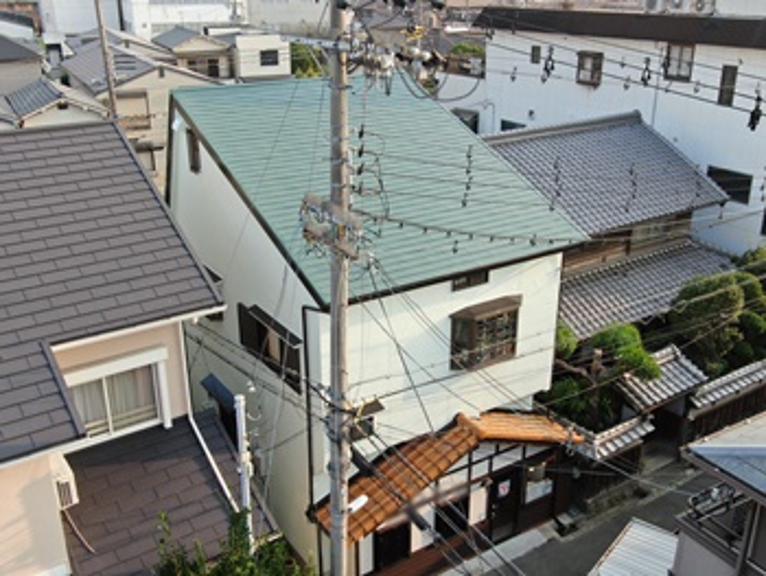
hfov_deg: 50.1
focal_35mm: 37
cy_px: 288
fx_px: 819
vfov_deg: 38.7
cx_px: 383
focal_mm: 6.35
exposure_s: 1/200
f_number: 3.4
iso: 100
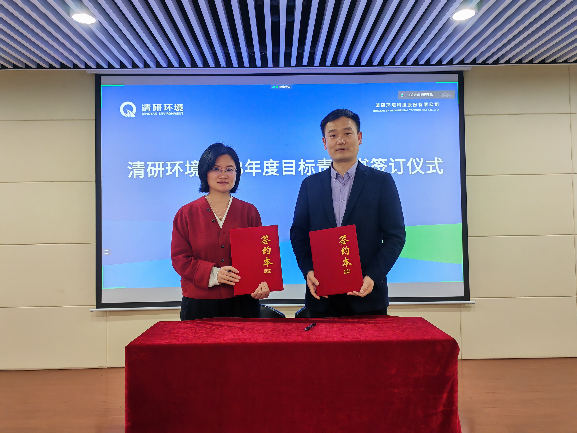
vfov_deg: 51.4
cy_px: 216
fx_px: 450
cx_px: 288
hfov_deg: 65.3
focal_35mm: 27
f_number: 1.8
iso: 455
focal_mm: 5.53
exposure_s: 1/100
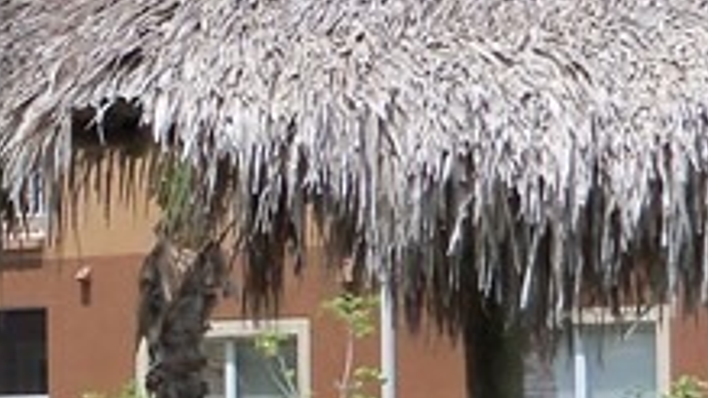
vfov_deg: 3.1
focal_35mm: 392
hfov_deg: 5.4
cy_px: 307
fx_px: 7356
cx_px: -605
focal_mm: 13.7
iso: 64
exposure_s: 1/320
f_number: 5
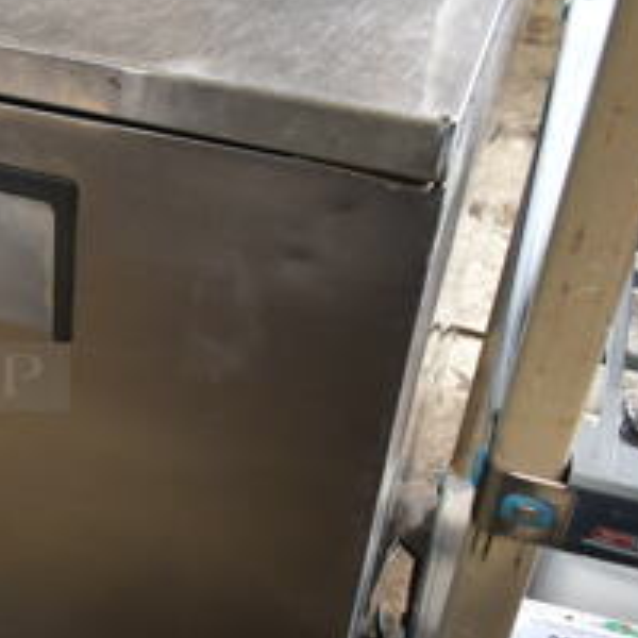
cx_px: -284
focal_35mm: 70
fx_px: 1460
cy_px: 242
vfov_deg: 24.6
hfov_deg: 21.3
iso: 400
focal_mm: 18
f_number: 3.5
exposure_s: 1/30
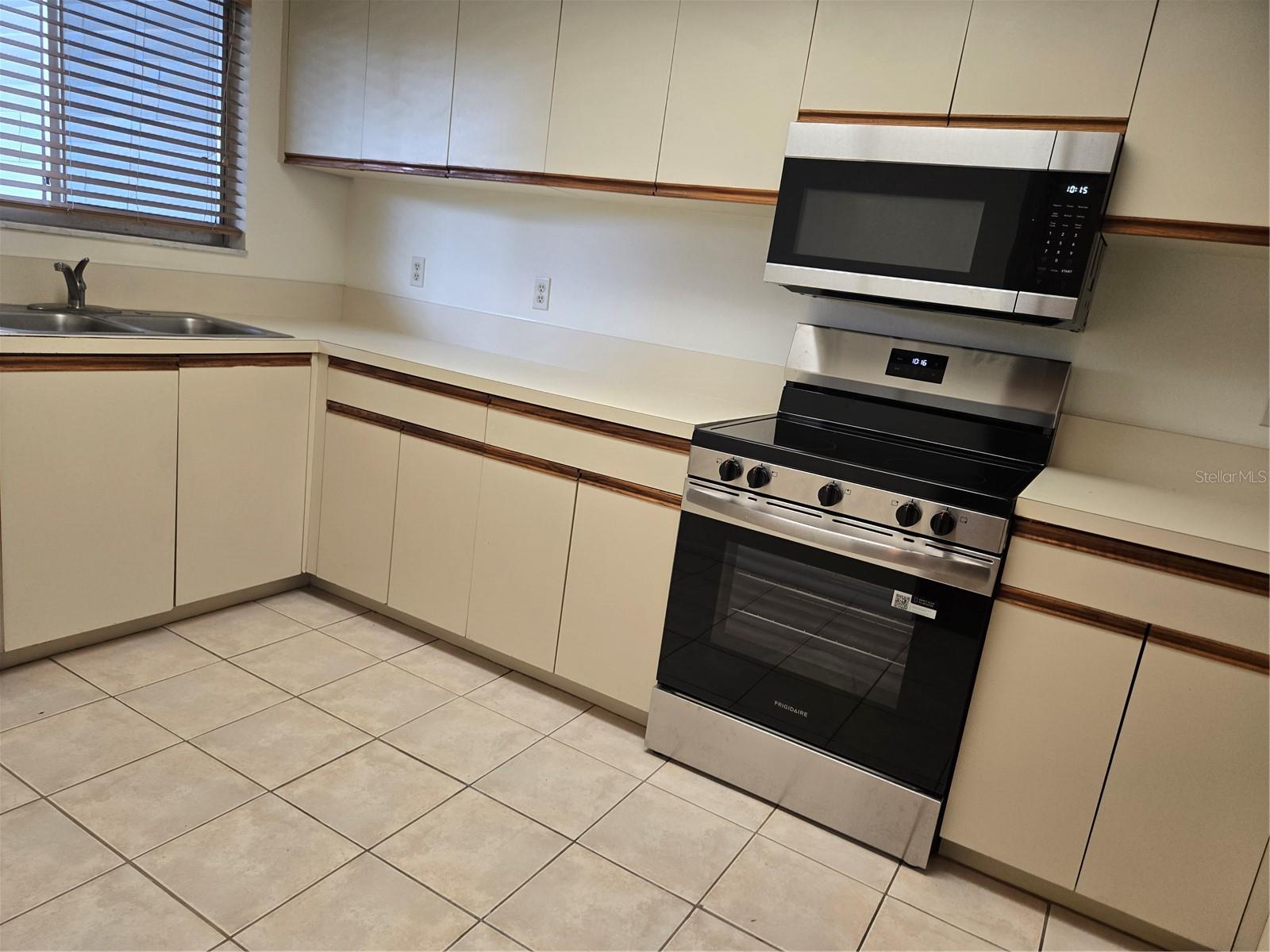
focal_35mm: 23
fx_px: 844
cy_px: 476
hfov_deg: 73.9
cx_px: 635
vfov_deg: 58.9
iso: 160
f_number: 1.8
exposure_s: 1/120
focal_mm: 5.4
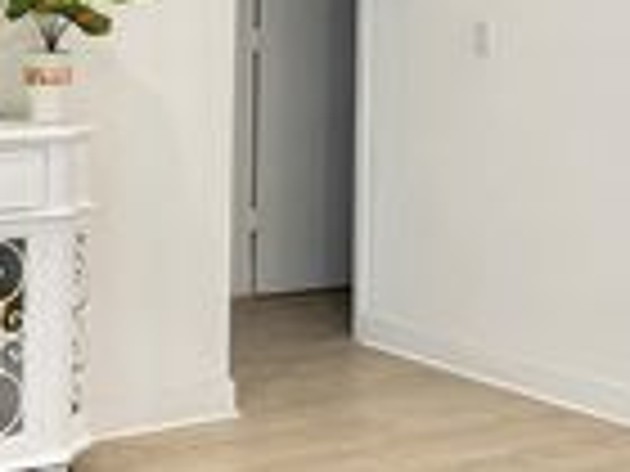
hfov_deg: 22.5
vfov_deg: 16.8
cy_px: 2
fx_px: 1565
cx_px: 135
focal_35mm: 86
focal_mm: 6.76
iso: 200
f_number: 1.78
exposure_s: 1/240
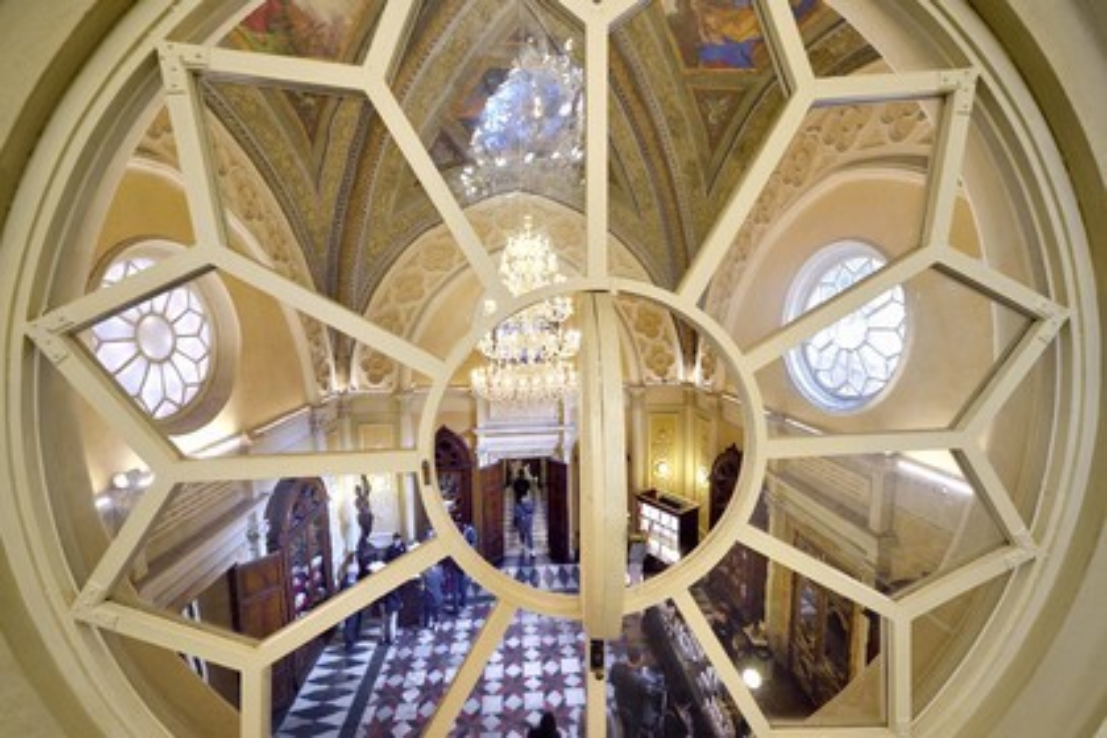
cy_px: 369
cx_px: 554
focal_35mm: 14
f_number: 7.1
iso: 800
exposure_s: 1/20
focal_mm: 14
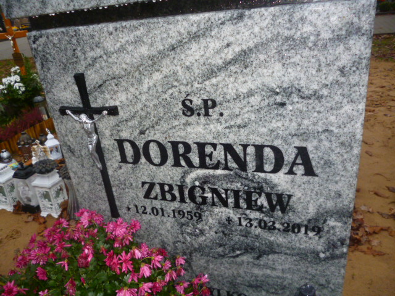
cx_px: 198
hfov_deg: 63.4
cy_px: 148
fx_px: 320
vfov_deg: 49.7
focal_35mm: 28
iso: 200
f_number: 3.1
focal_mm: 5
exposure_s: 1/60
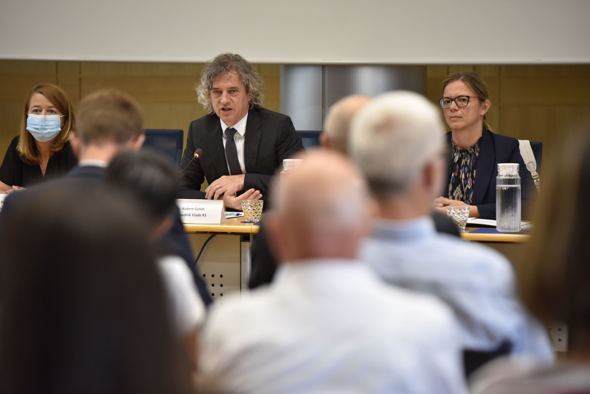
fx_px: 2951
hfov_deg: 11.4
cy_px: 197
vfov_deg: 7.6
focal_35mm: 180
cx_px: 295
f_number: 3.2
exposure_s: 1/200
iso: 2000
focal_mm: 180
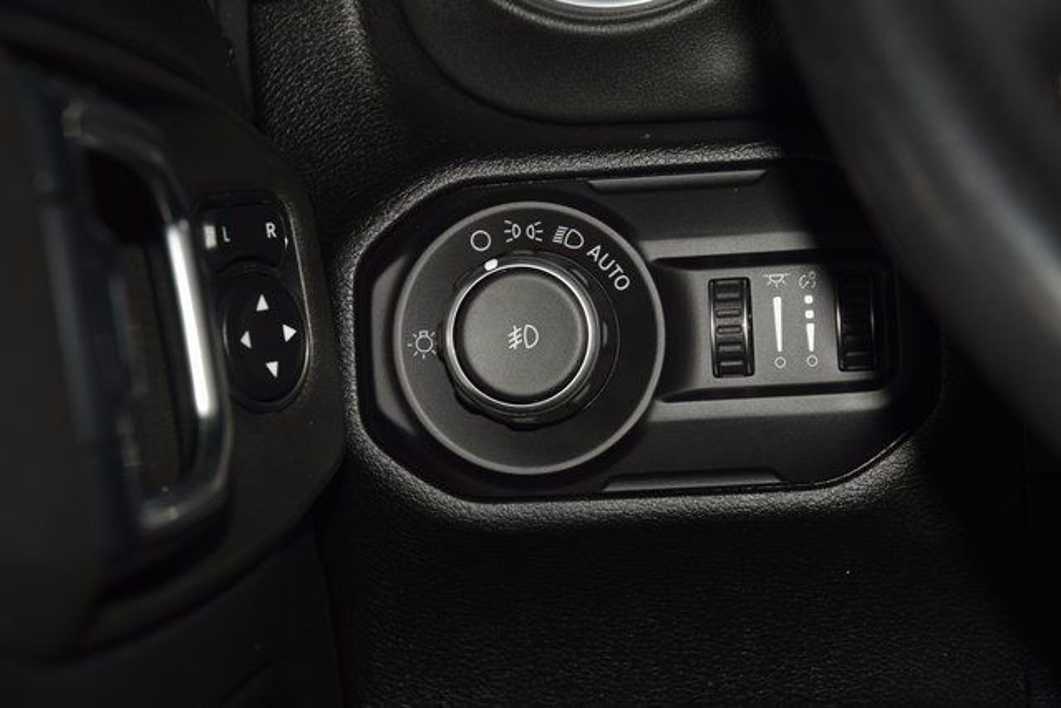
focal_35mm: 105
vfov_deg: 13.0
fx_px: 3095
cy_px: 354
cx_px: 530
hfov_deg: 19.5
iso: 100
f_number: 8
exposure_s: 1/125
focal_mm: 70
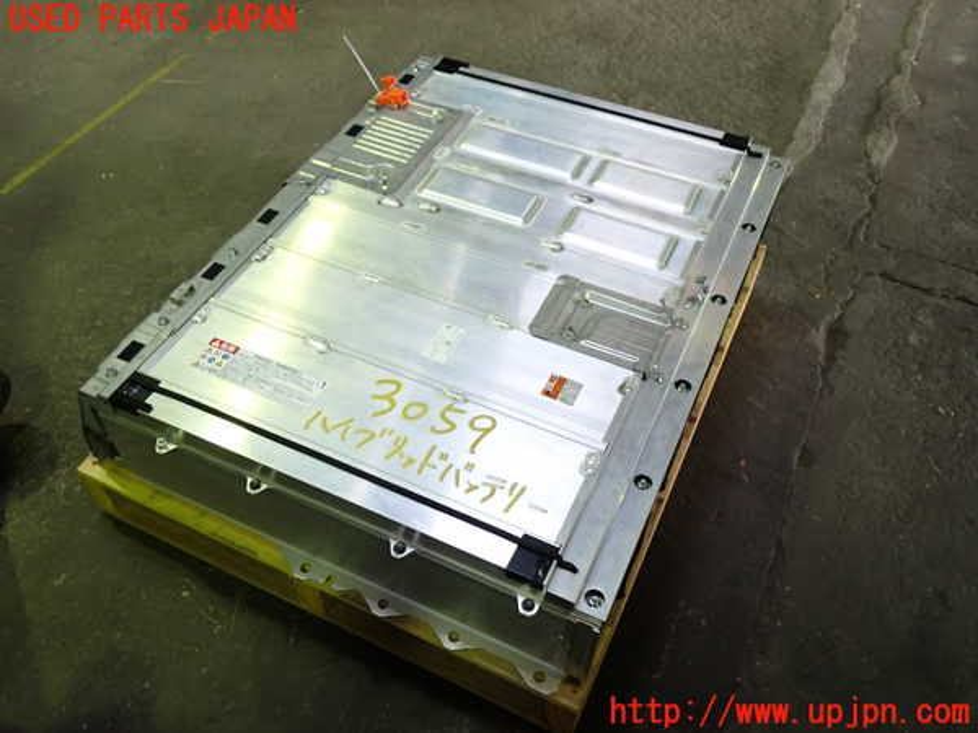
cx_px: 489
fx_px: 848
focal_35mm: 30
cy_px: 366
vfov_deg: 46.8
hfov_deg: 60.0
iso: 250
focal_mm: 5.4
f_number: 2.3
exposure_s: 1/30
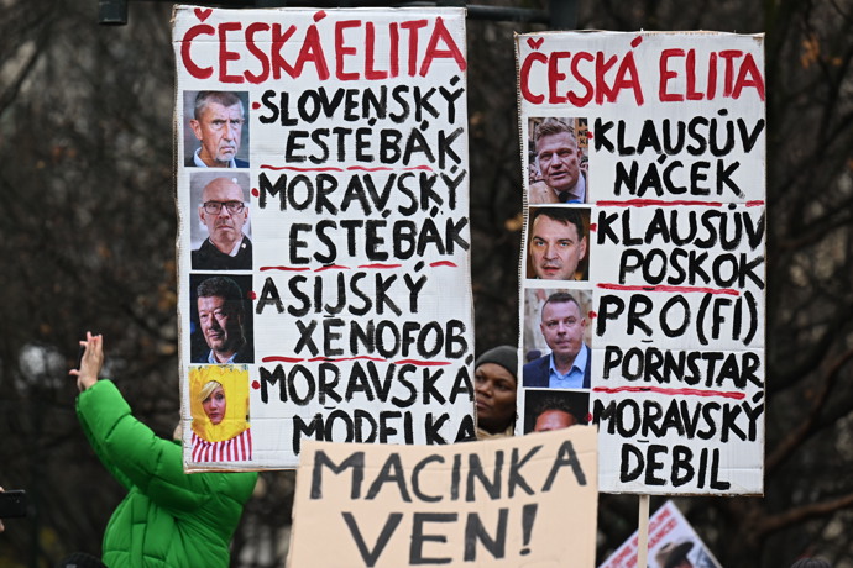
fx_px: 4620
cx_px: 426
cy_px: 284
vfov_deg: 7.0
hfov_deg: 10.5
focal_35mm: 195
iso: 1000
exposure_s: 1/800
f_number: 4.5
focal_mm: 195
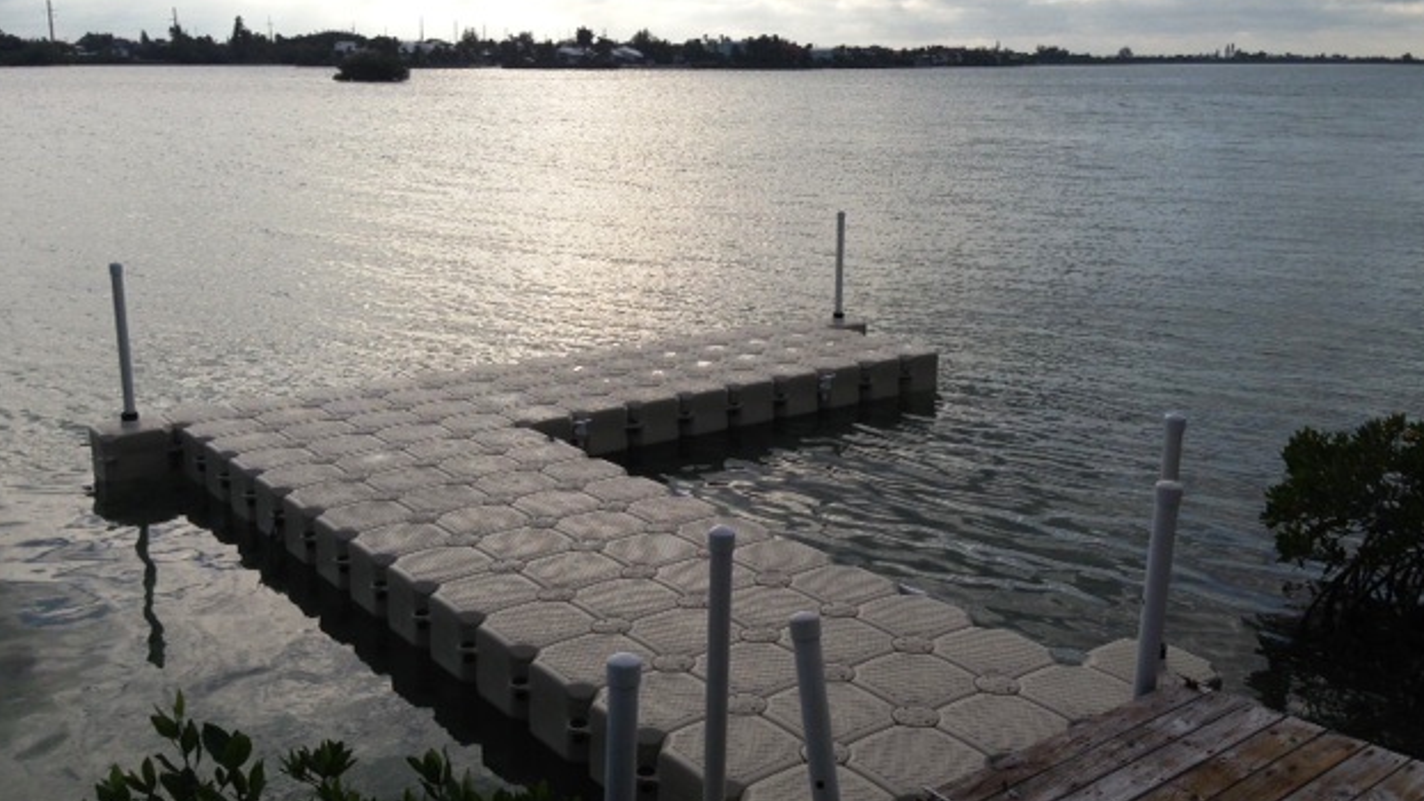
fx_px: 1397
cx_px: 726
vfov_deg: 32.0
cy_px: 410
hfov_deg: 54.0
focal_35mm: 37
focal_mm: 4.13
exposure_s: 1/1938
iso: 50
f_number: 2.4
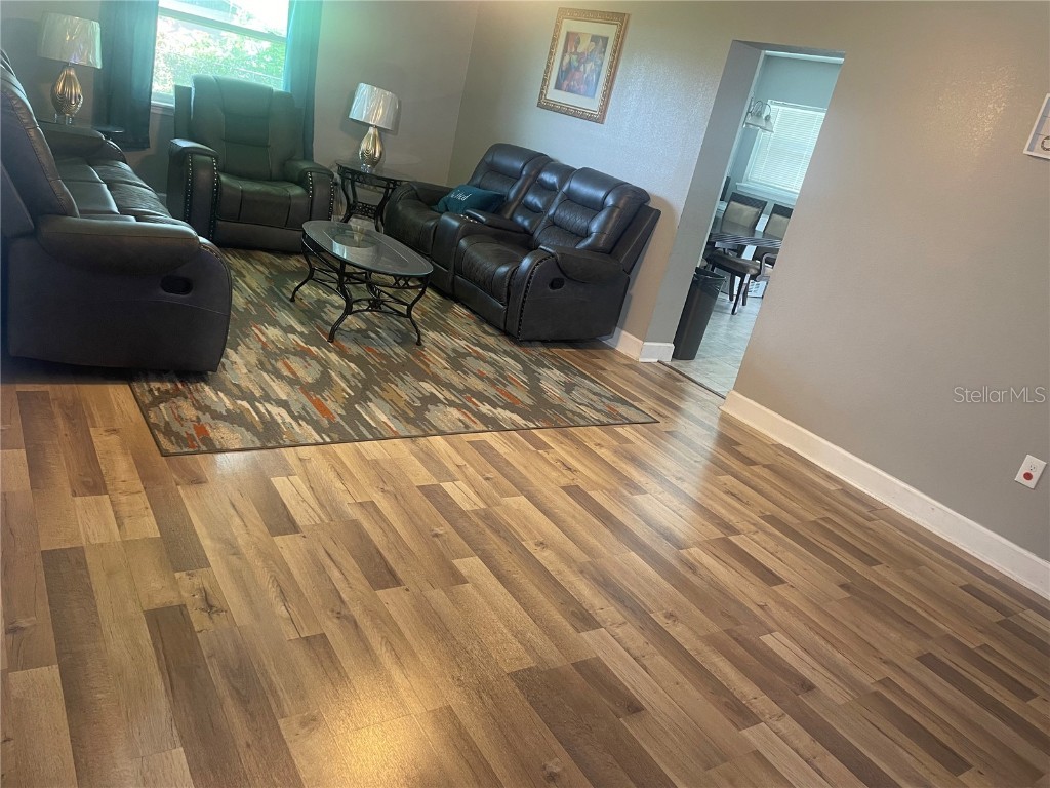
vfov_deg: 53.1
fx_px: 789
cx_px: 525
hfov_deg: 67.3
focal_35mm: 26
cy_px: 394
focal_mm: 4.2
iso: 160
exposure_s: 1/60
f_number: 1.6
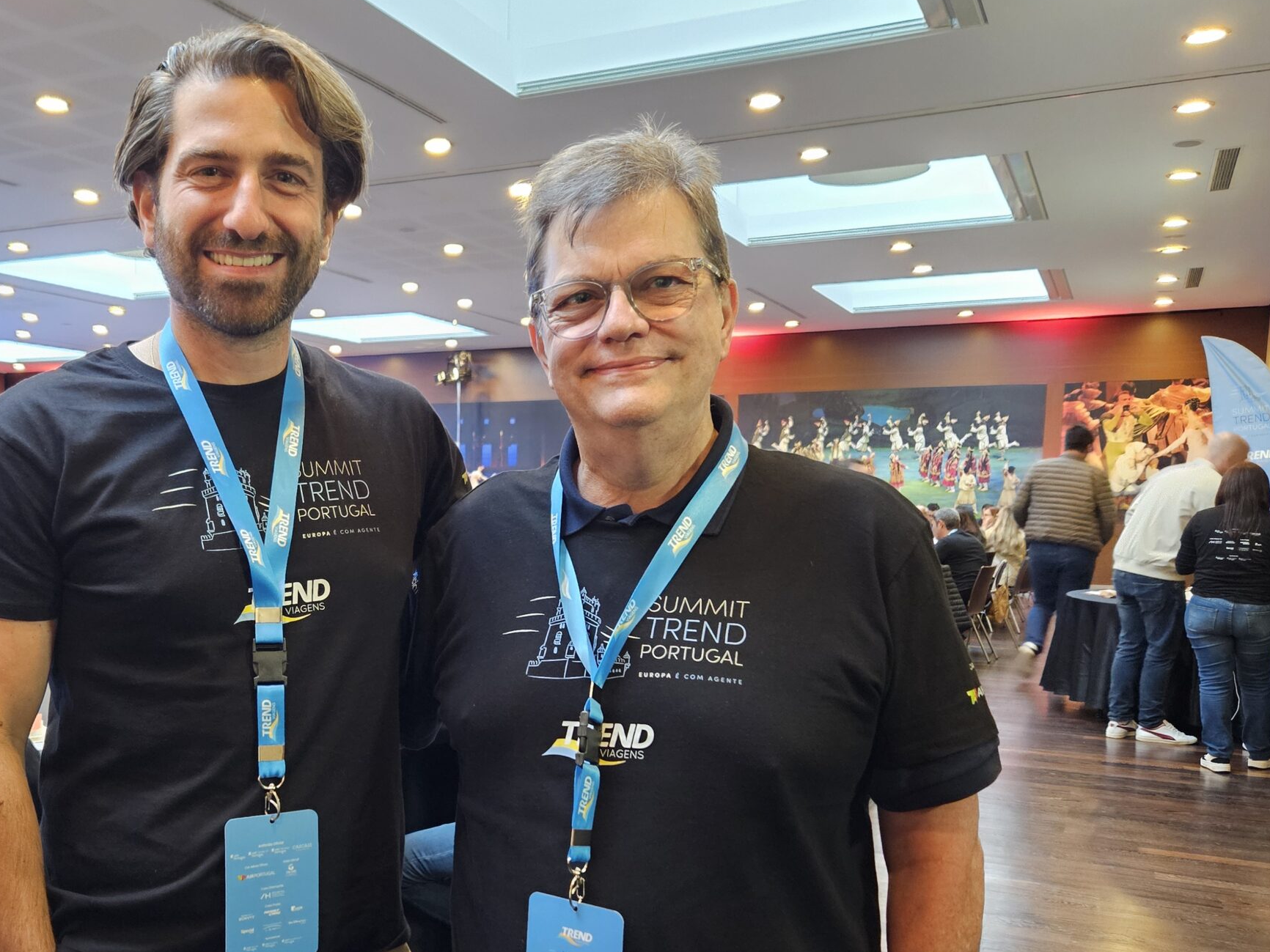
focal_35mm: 34
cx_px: 417
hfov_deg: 52.9
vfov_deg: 41.3
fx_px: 1247
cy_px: 634
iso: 800
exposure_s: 1/24
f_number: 1.8
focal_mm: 5.4
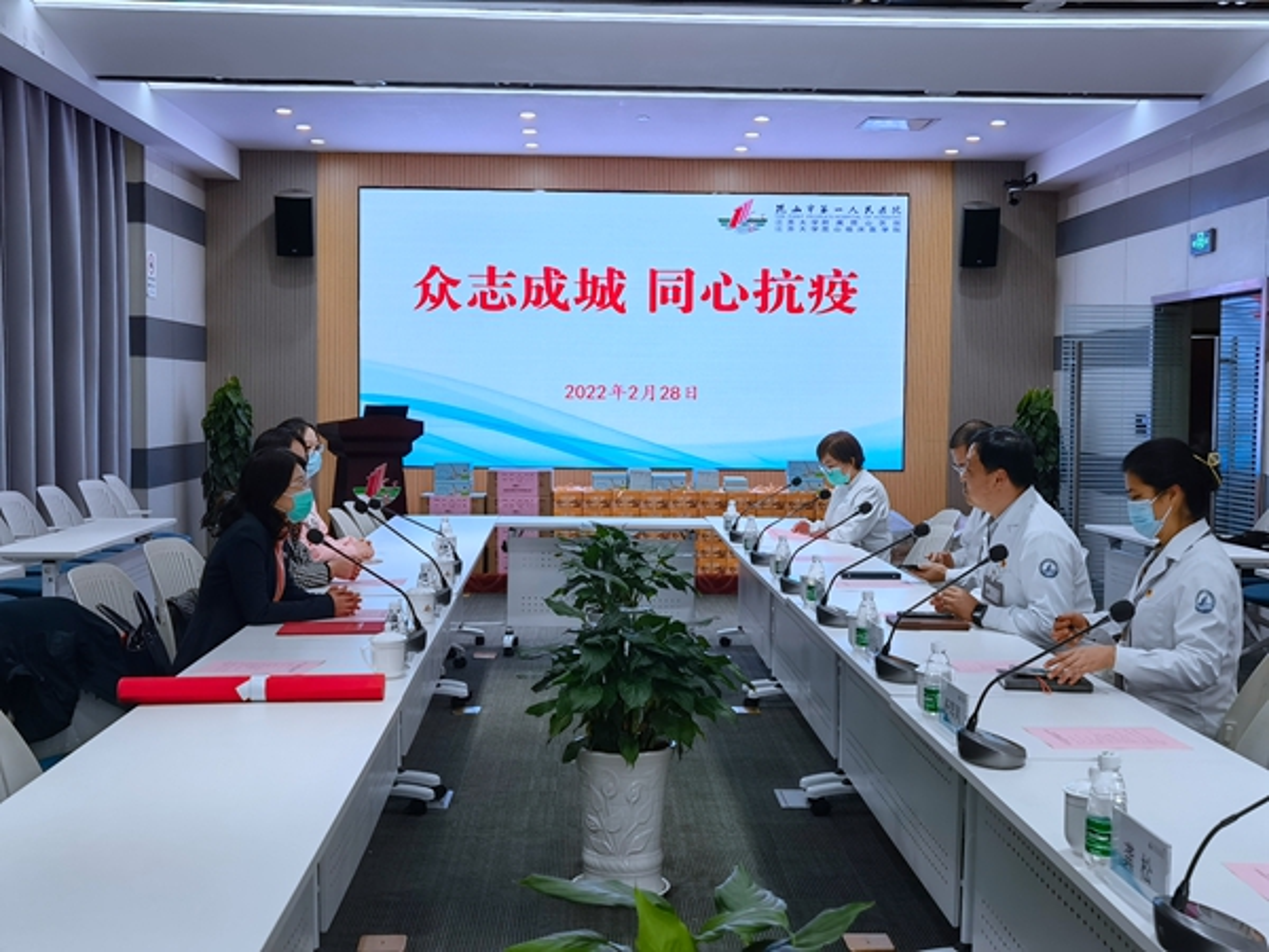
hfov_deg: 44.8
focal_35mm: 42
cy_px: 476
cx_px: 634
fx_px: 1540
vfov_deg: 34.3
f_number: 1.9
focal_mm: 6.67
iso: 64
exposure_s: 1/100
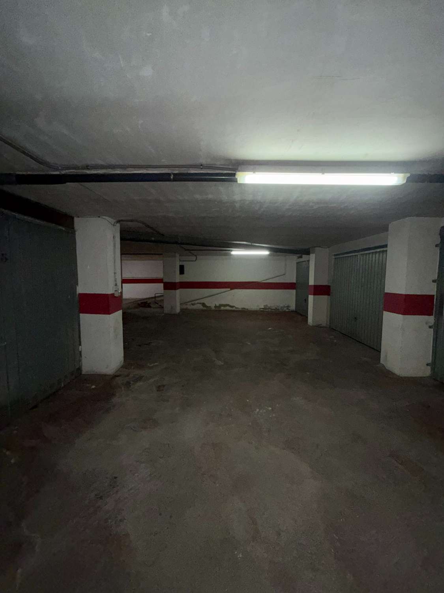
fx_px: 239
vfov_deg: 102.1
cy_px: 296
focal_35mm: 14
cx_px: 222
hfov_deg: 85.7
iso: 200
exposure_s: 1/50
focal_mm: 2.22
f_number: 2.2
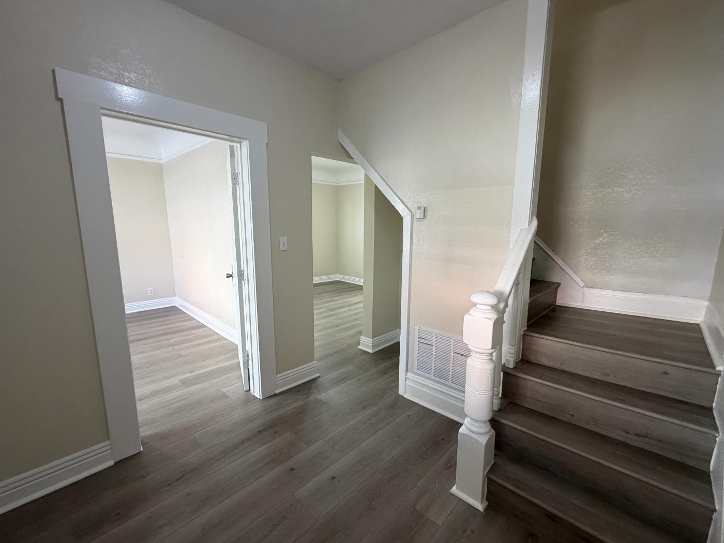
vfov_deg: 81.7
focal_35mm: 15
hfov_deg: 98.2
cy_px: 276
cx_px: 369
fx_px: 314
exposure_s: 1/120
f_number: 2.2
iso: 250
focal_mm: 2.22
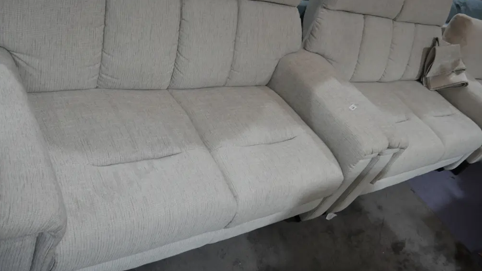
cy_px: 92
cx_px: 238
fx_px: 396
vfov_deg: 37.4
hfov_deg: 62.6
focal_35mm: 31
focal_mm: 14
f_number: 3.5
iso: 200
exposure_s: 1/60
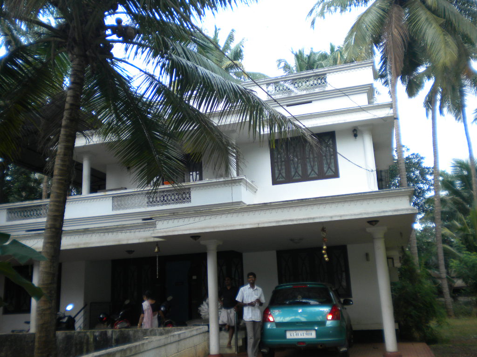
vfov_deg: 40.7
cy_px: 178
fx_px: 482
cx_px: 238
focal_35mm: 35
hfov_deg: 52.6
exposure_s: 1/104
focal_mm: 6.3
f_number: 3.1
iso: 113
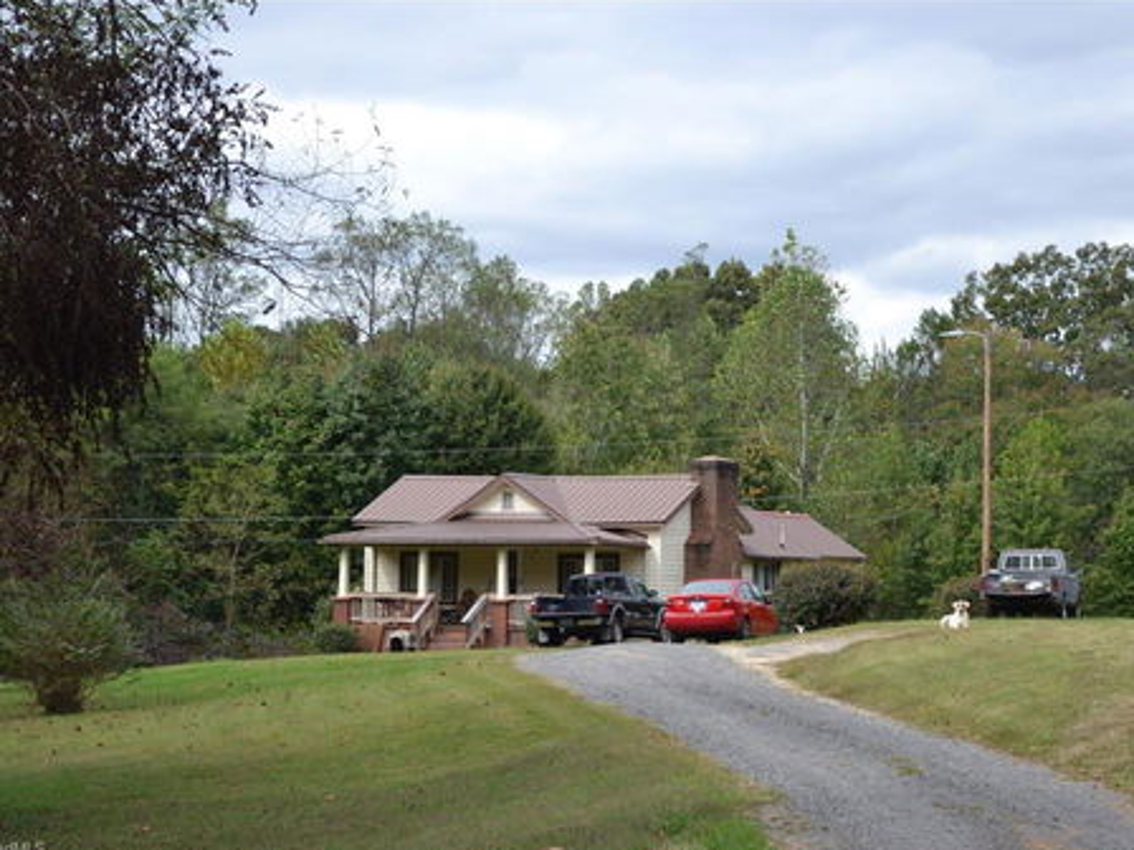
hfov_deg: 21.6
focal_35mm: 91
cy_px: 429
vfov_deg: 16.3
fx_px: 2966
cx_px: 608
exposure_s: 1/160
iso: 100
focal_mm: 55
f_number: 6.3
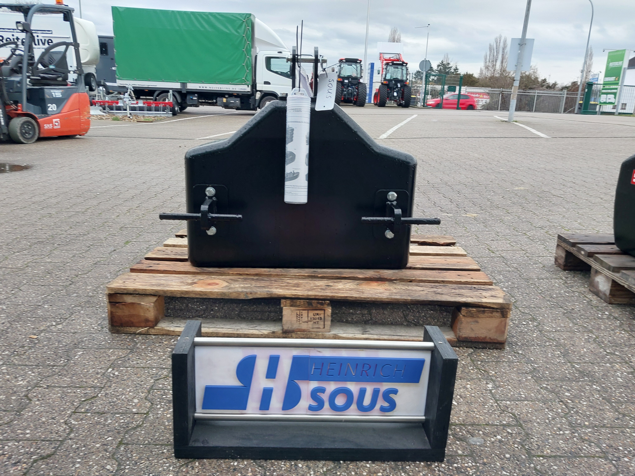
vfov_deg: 51.4
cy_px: 238
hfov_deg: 65.3
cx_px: 318
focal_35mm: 27
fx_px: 495
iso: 50
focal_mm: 4
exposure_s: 1/50
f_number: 1.8
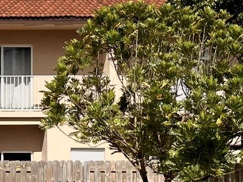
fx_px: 1193
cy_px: 132
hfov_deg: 10.9
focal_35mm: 170
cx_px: -181
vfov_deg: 8.7
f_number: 1.78
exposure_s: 1/5882
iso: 64
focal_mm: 6.86
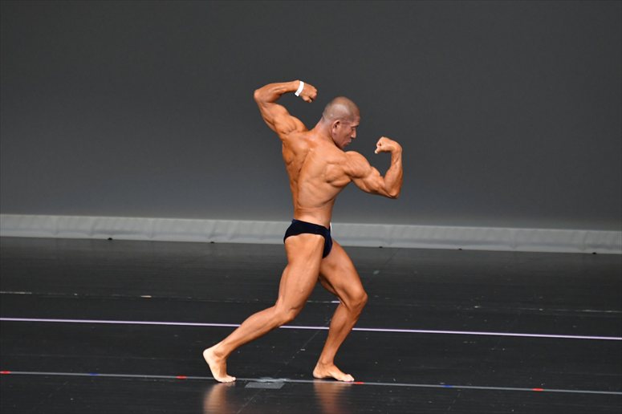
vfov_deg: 4.0
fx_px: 5958
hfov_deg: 6.0
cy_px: 207
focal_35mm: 345
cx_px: 311
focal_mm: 230
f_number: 5.6
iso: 4000
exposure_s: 1/400
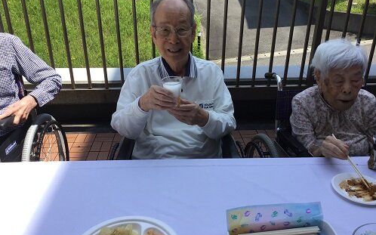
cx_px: 188
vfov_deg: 38.3
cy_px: 113
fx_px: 338
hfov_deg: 58.2
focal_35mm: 33
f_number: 2.4
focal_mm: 3.3
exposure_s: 1/631
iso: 25
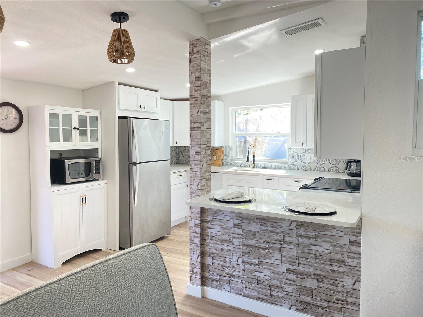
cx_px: 212
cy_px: 158
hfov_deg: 67.3
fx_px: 318
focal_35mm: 26
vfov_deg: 53.1
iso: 100
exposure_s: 1/120
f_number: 1.8
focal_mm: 4.25
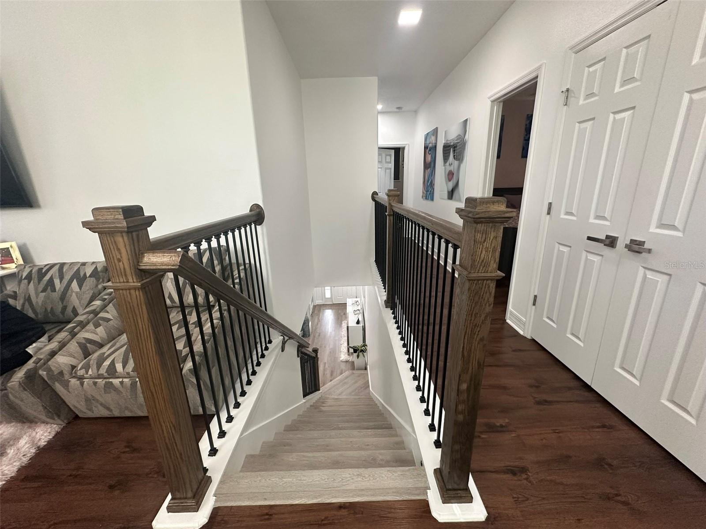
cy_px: 264
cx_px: 353
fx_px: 286
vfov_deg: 85.7
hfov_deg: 102.1
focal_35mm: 14
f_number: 2.2
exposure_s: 1/120
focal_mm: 2.22
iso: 320
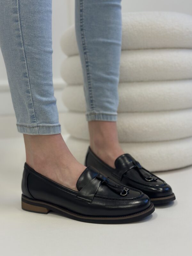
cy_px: 128
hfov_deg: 30.3
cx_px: 96
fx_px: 355
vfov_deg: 39.7
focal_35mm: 48
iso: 125
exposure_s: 1/100
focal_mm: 6.86
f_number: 1.78
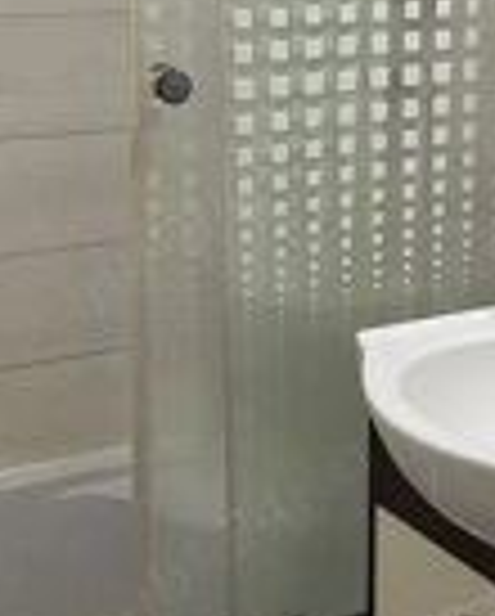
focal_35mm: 74
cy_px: 252
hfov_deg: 20.7
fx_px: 1352
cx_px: 310
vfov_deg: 25.6
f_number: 1.6
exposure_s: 1/50
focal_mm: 5.1
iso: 320
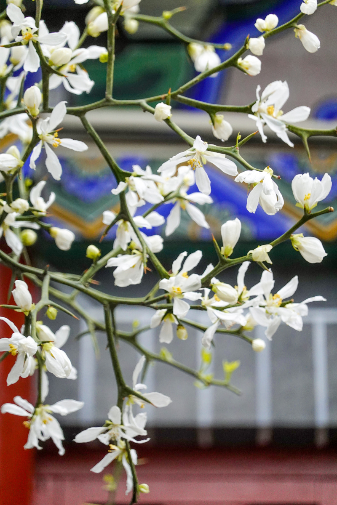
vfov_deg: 10.3
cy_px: 252
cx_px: 168
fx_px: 2808
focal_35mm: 200
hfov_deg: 6.9
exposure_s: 1/200
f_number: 4.5
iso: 800
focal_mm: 72
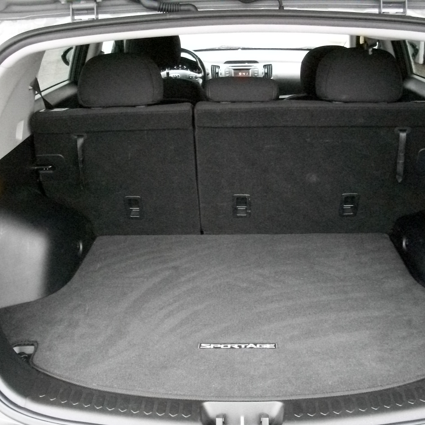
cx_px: 236
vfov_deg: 40.0
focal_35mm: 42
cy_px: 216
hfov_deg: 40.0
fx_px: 583
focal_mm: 6.3
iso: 800
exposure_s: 1/60
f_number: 3.1
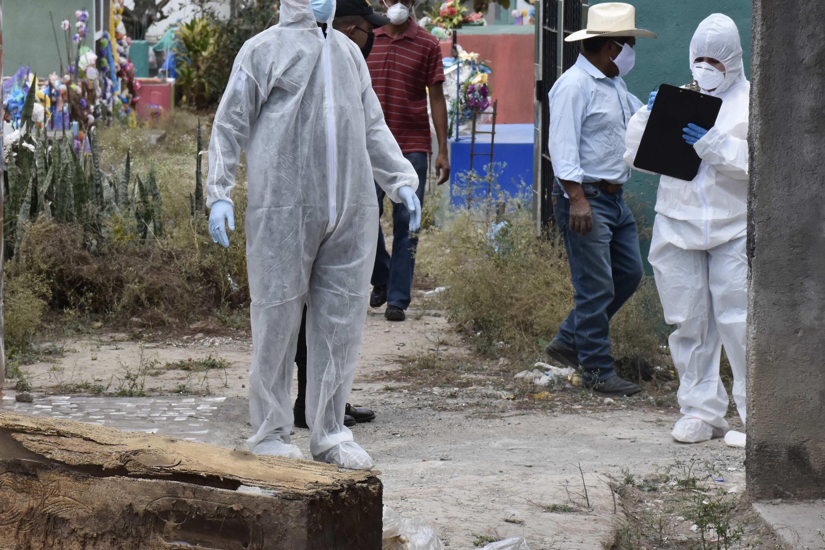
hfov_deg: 11.7
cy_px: 271
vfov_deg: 7.9
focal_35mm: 175
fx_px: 4005
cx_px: 197
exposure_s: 1/1000
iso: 1000
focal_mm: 75
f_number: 8
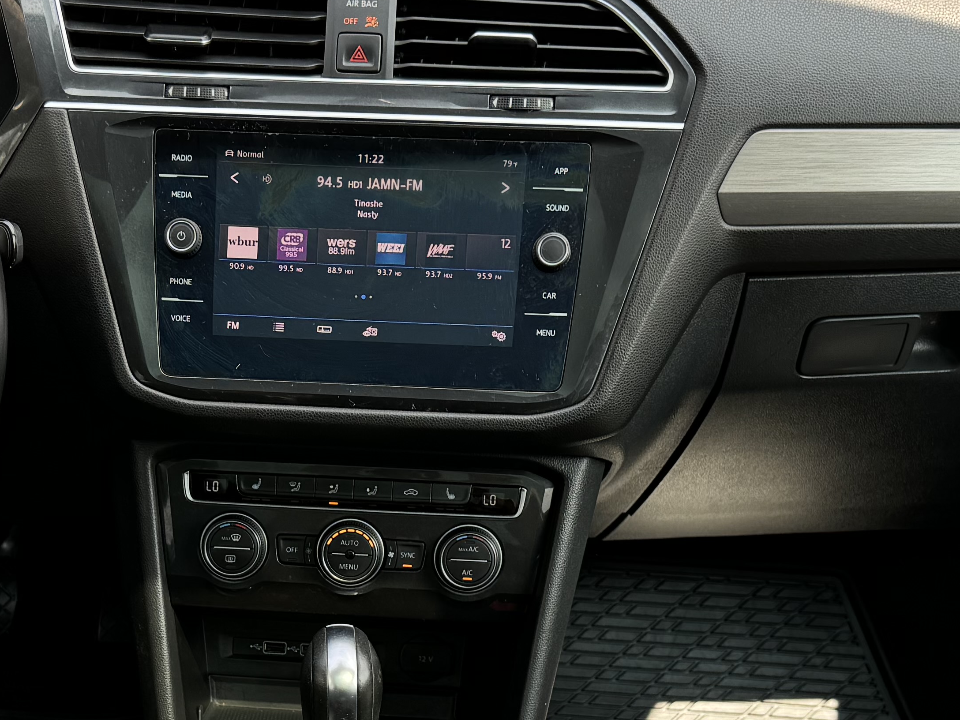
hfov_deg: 30.4
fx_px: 1747
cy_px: 656
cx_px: 288
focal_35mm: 63
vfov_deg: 22.7
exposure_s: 1/318
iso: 80
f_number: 1.78
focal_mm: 6.76
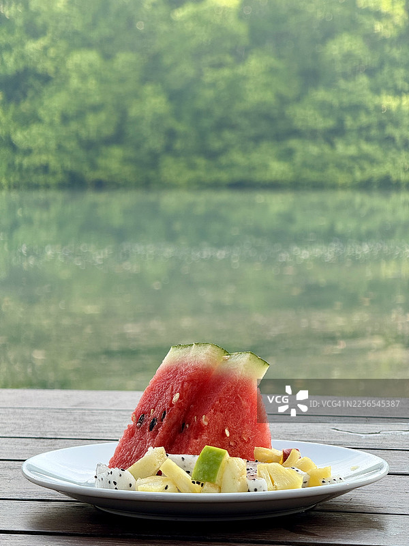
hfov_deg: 12.3
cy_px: 273
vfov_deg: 16.4
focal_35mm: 120
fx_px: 1890
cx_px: 204
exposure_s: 1/240
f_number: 2.8
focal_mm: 15.66
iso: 64
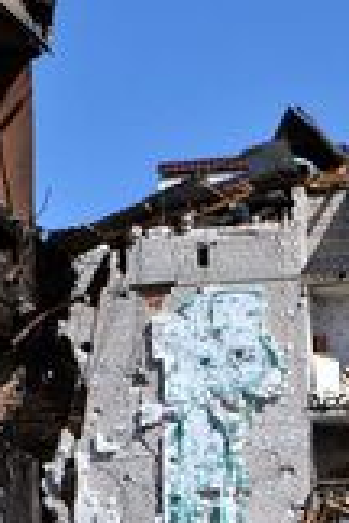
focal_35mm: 195
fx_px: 2835
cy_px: 436
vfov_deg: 10.5
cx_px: 197
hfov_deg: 7.0
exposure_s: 1/250
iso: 100
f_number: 8
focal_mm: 44
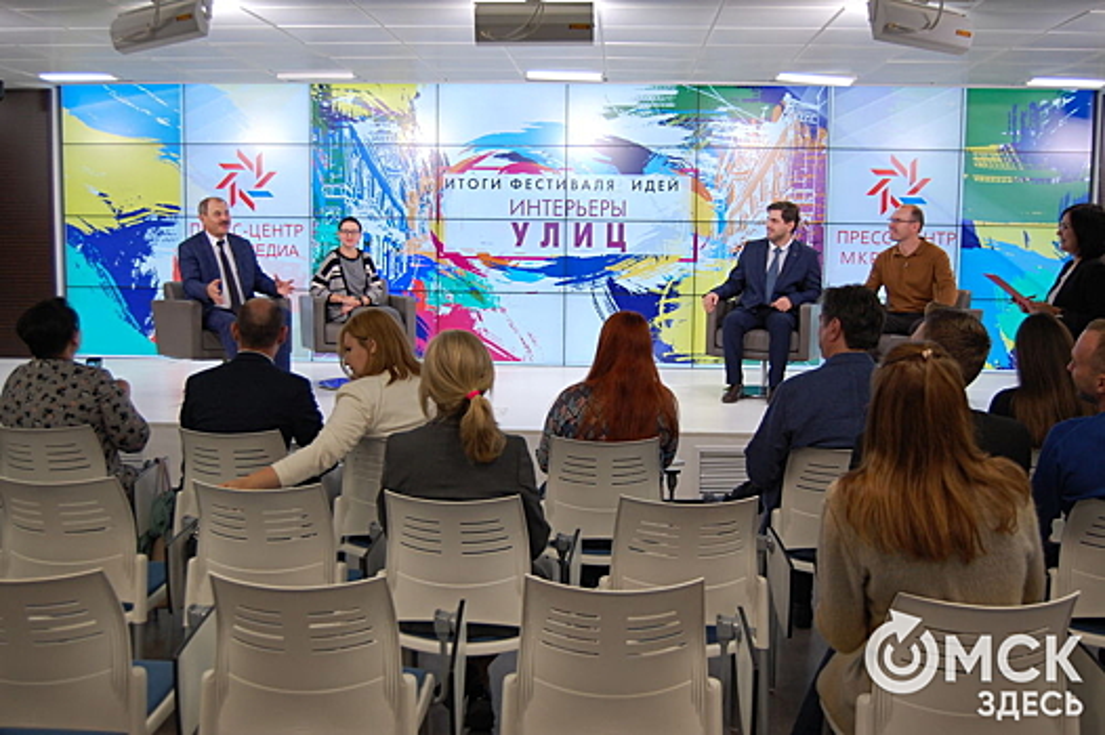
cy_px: 368
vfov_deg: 34.2
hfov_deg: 49.6
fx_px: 1196
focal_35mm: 39
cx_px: 552
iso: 400
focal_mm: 26
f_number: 4
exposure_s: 1/60
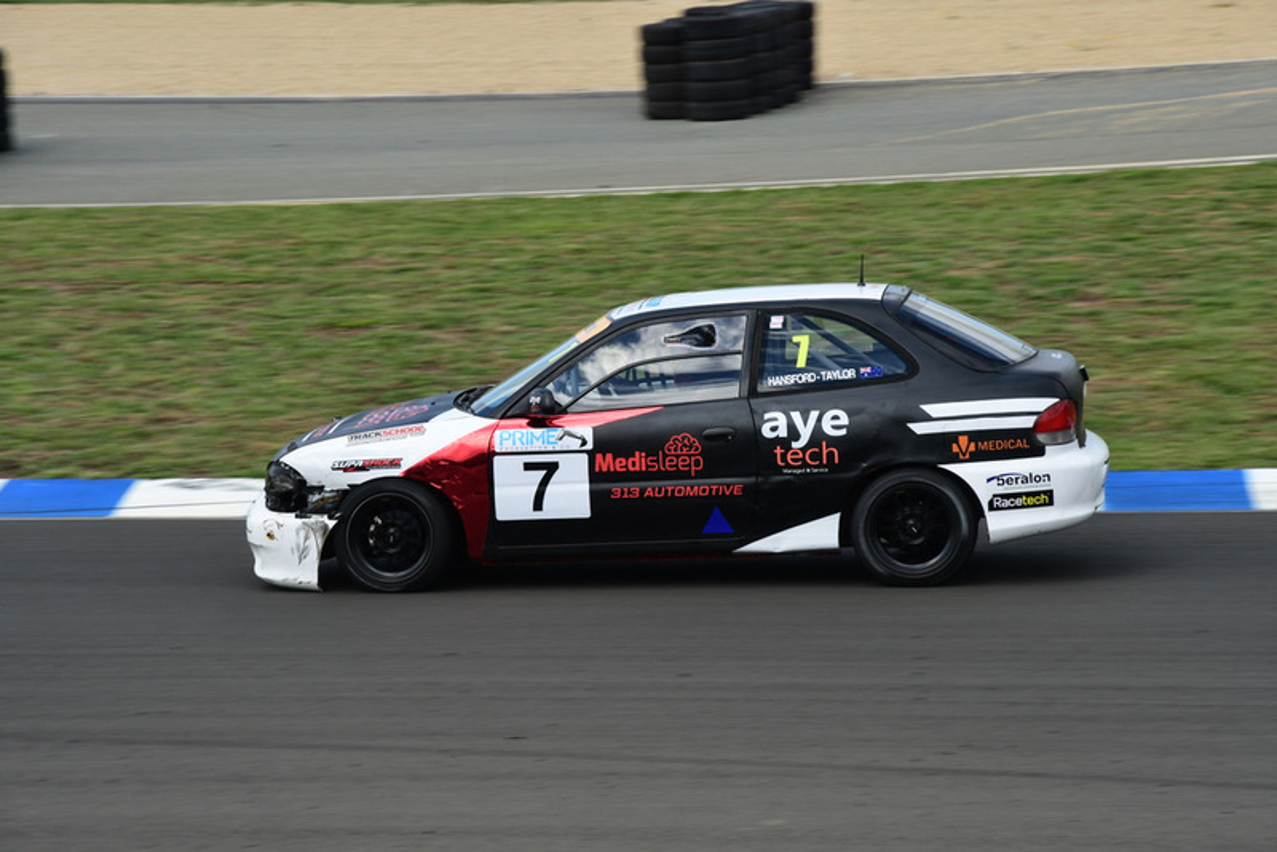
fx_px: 4258
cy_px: 426
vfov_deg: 11.4
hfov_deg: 17.1
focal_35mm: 120
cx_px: 638
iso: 200
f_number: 8
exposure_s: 1/400
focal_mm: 80
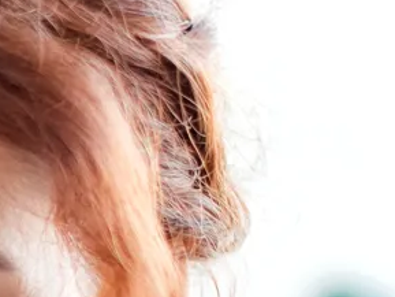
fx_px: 4749
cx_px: -962
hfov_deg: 4.5
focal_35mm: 416
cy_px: 906
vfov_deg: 3.5
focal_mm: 50
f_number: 2.2
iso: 640
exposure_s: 1/200
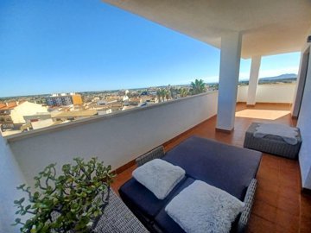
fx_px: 117
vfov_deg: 89.9
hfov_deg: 106.2
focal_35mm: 13
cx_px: 156
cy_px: 116
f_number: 2.2
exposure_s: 1/1066
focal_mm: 1.42
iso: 40
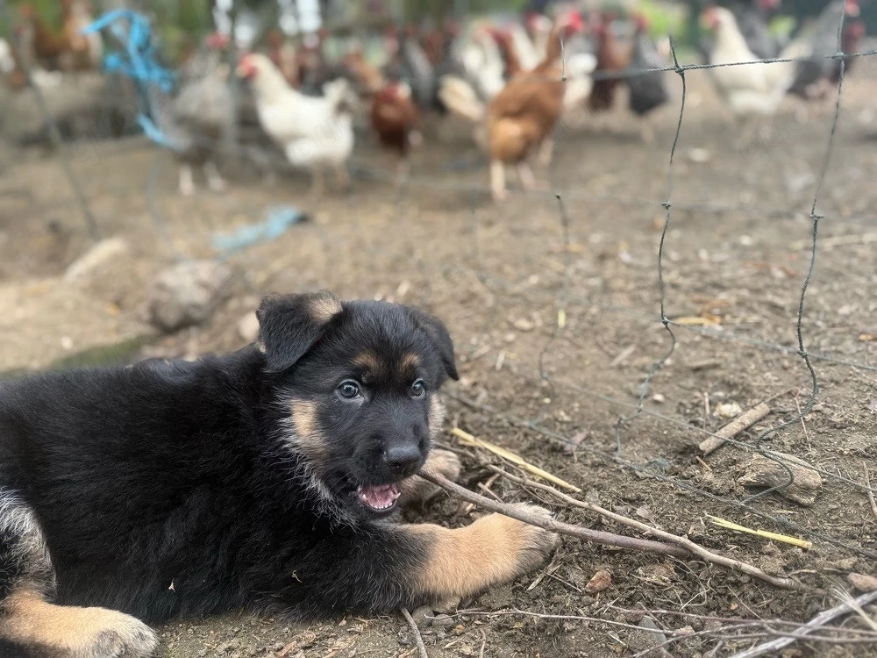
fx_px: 608
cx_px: 438
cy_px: 329
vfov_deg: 56.8
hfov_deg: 71.6
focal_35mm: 24
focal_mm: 6.76
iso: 80
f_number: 1.78
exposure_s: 1/372
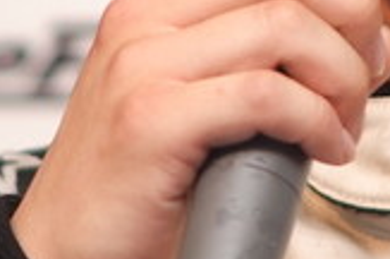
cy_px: -211
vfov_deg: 1.1
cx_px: 397
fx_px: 12931
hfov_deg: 1.7
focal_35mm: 1196
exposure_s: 1/250
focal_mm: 180
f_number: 2.8
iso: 400
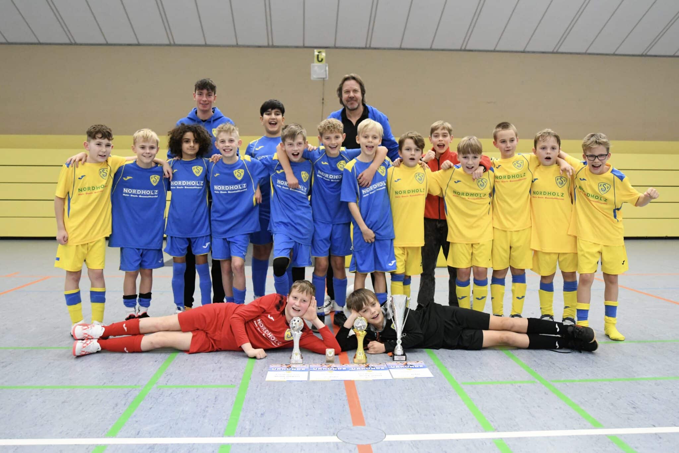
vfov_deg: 47.9
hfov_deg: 67.4
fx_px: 509
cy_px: 226
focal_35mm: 27
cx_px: 340
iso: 8000
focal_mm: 27
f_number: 2.8
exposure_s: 1/800
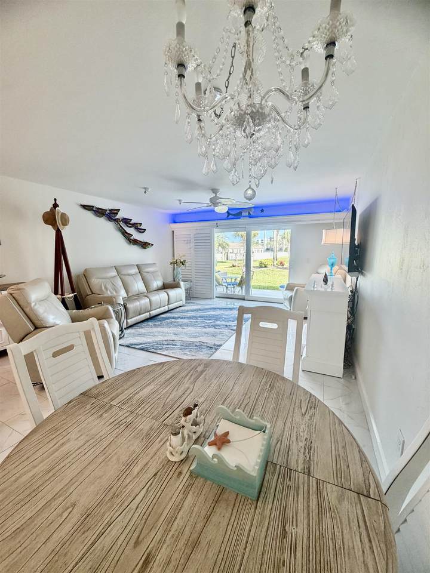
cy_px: 286
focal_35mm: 14
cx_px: 215
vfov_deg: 102.1
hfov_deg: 85.7
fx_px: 232
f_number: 2.2
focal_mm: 2.22
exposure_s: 1/120
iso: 200
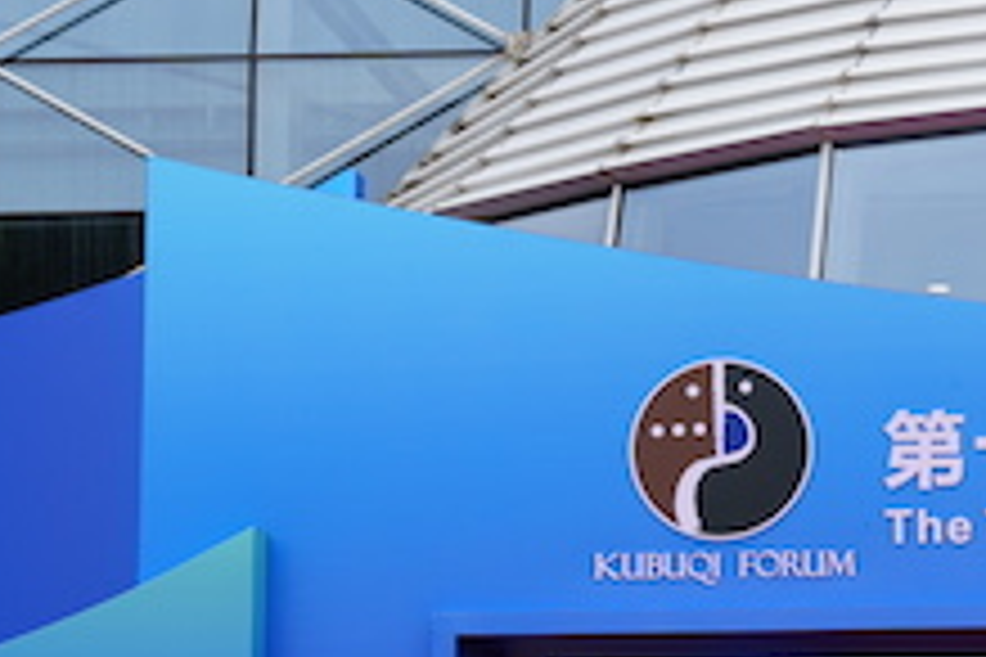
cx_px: 1333
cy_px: 702
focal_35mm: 144
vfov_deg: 9.4
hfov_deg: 13.6
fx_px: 3944
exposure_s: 1/100
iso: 100
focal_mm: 35
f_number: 7.1
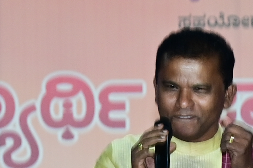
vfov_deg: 3.3
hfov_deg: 4.9
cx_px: 191
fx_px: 2927
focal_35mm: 417
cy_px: 310
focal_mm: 53
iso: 800
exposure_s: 1/100
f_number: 5.6
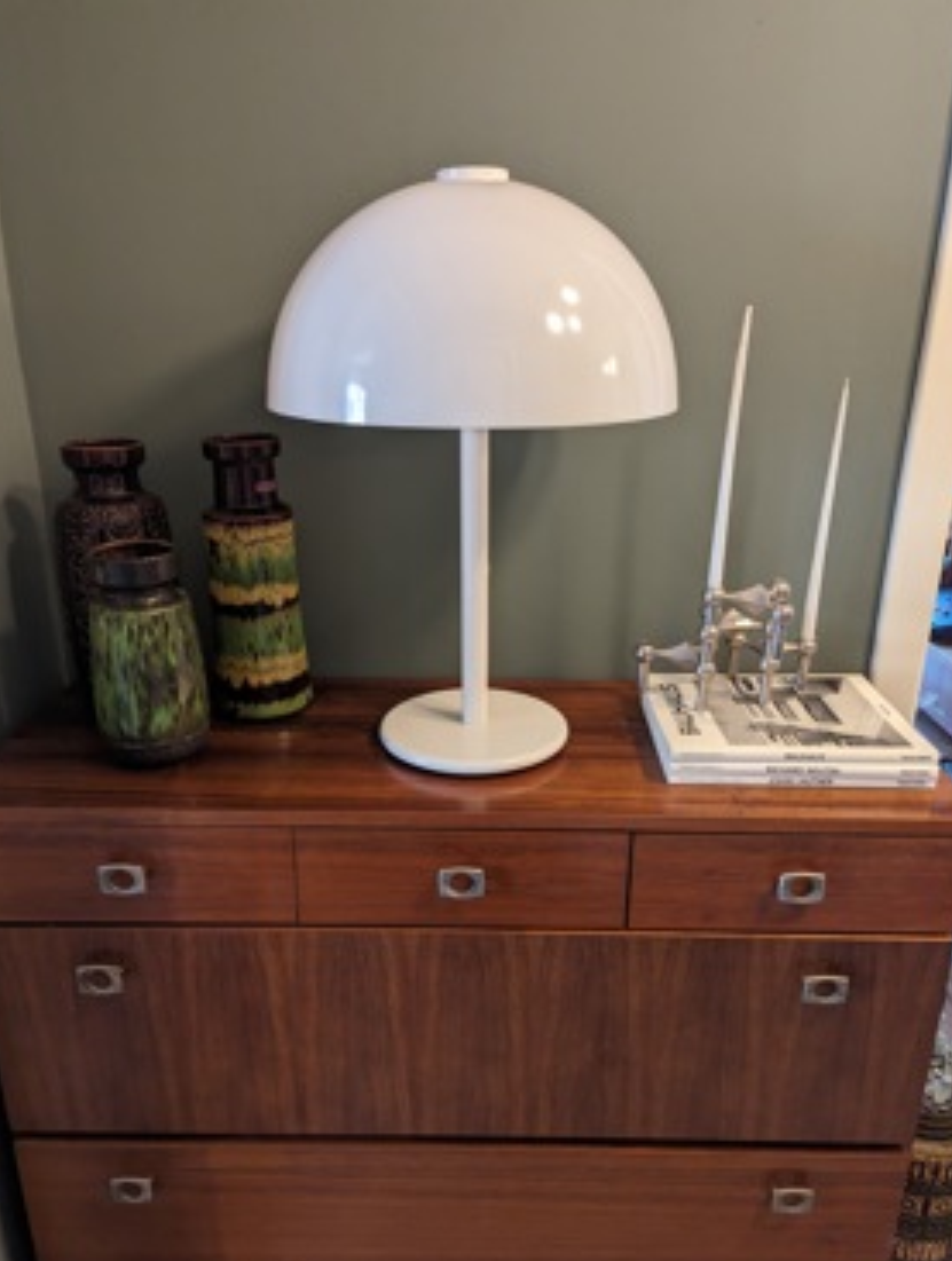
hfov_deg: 53.2
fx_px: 950
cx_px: 491
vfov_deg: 67.1
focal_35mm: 26
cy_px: 677
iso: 1167
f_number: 1.85
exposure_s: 1/116
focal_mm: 6.81
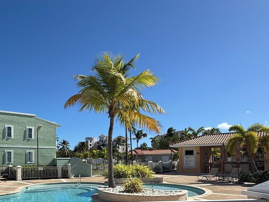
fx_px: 218
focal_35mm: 28
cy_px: 151
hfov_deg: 62.2
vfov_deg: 47.9
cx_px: 94
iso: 50
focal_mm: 2.22
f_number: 2.2
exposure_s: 1/3460
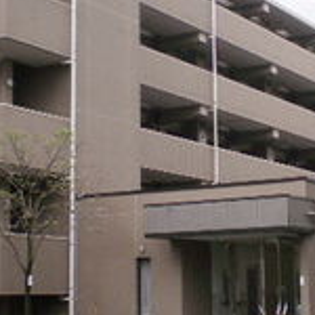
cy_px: 146
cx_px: 185
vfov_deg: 19.5
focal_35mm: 89
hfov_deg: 19.5
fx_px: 916
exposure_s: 1/125
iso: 100
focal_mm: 6.3
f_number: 3.1
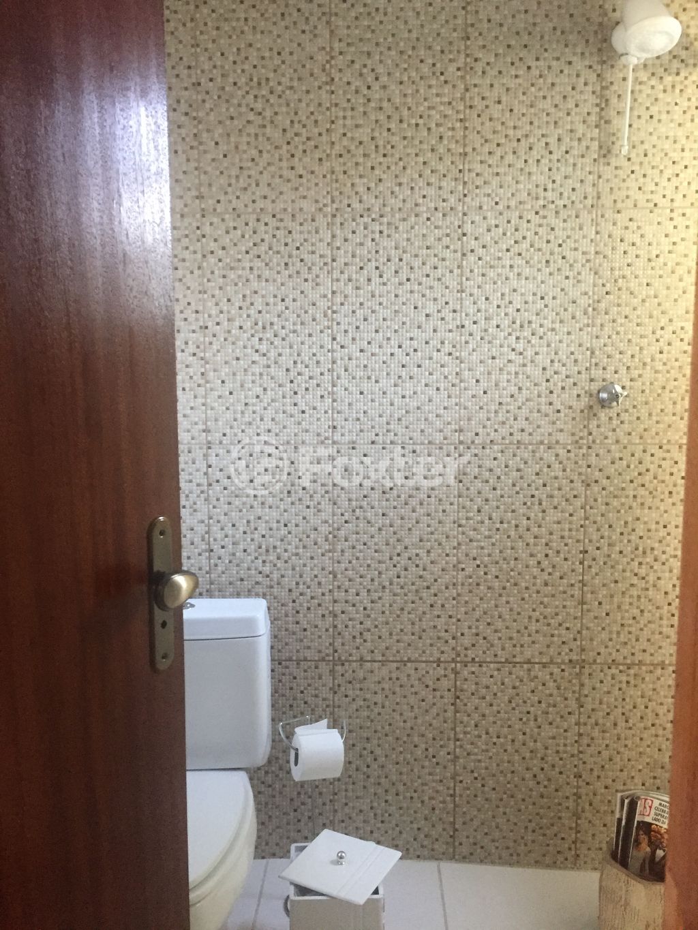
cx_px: 349
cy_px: 465
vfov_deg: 61.7
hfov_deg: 48.2
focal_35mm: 29
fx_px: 780
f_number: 2.2
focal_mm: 4.15
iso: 250
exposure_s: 1/24
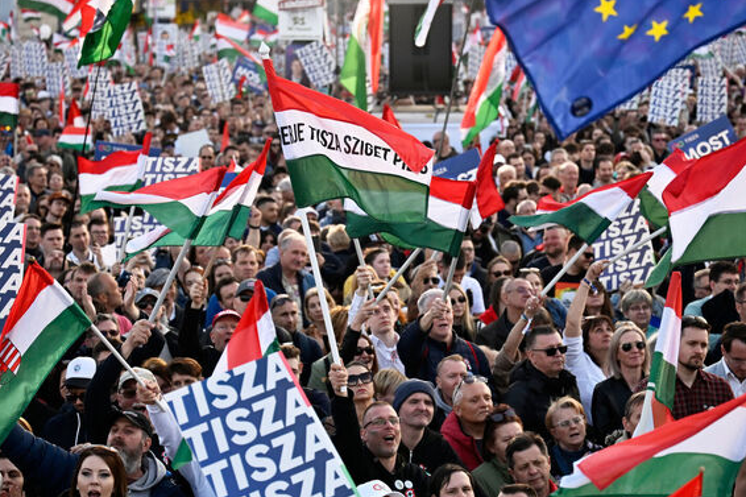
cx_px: 357
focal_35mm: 99
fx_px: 2051
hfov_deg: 20.6
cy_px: 291
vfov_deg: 13.8
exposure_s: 1/2000
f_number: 2.8
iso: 800
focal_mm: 70
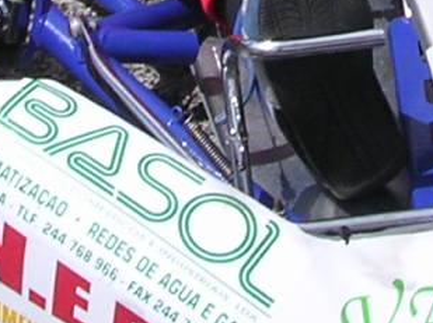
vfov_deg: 7.2
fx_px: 2461
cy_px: -379
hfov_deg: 10.0
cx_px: 362
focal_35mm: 197
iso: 100
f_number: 5.6
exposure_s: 1/551
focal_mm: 5.8
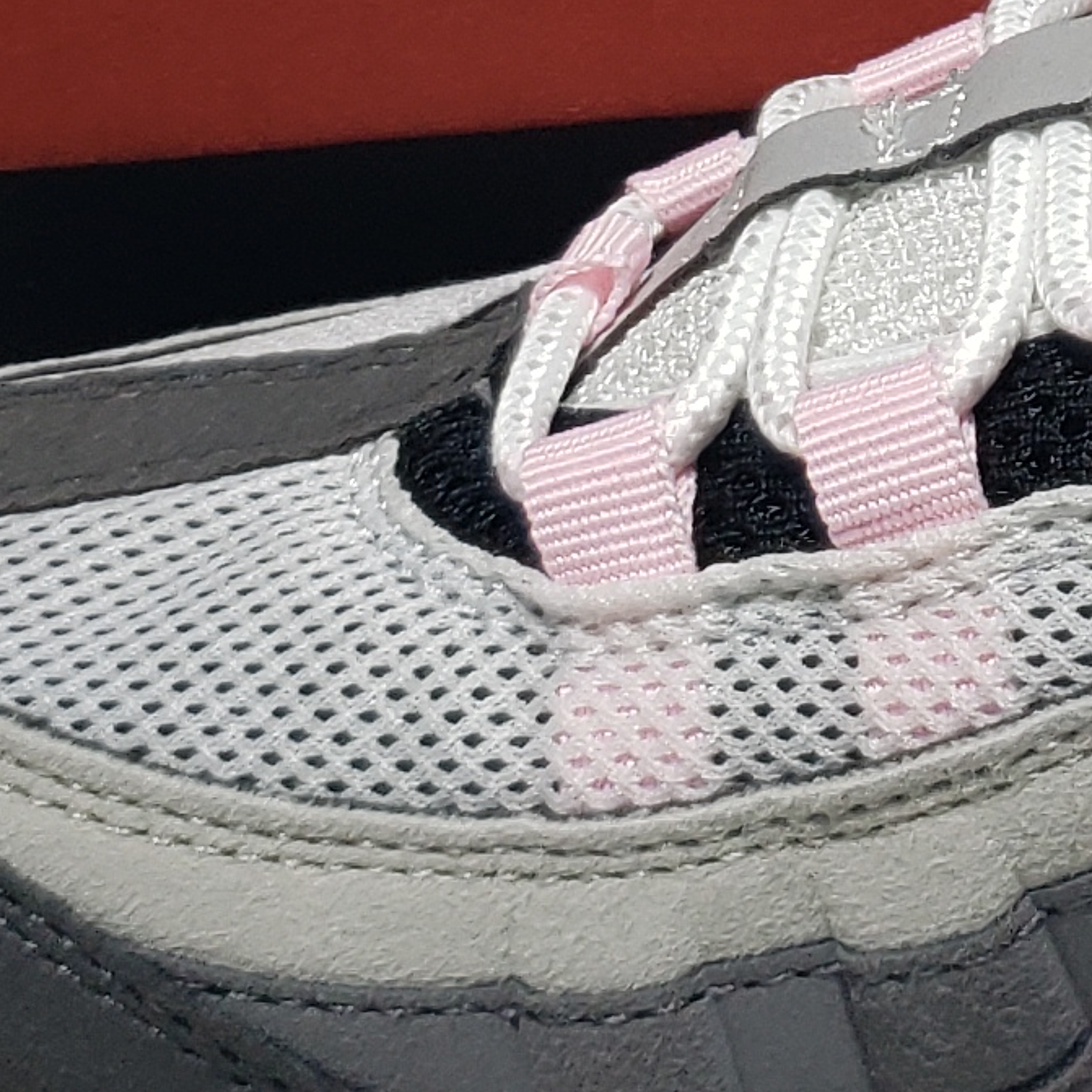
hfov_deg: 12.3
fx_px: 4925
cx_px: 1403
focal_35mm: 138
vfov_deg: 12.2
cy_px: -408
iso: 50
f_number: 1.5
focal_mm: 4.3
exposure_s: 1/407
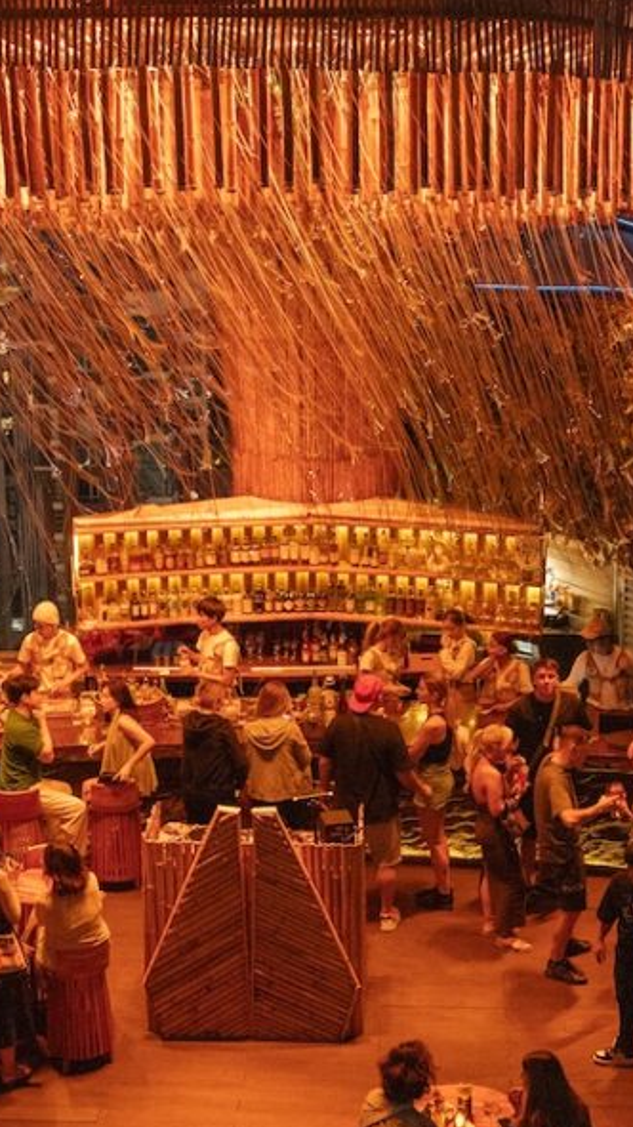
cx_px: 311
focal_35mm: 62
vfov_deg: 33.8
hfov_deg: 19.5
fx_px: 1840
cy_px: 399
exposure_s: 1/100
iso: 12800
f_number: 2.8
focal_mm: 31.3
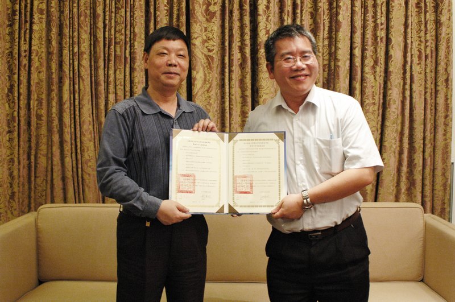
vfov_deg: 31.8
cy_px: 151
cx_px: 228
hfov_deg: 46.5
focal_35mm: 42
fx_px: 530
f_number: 3.5
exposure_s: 1/30
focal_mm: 28
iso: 1250
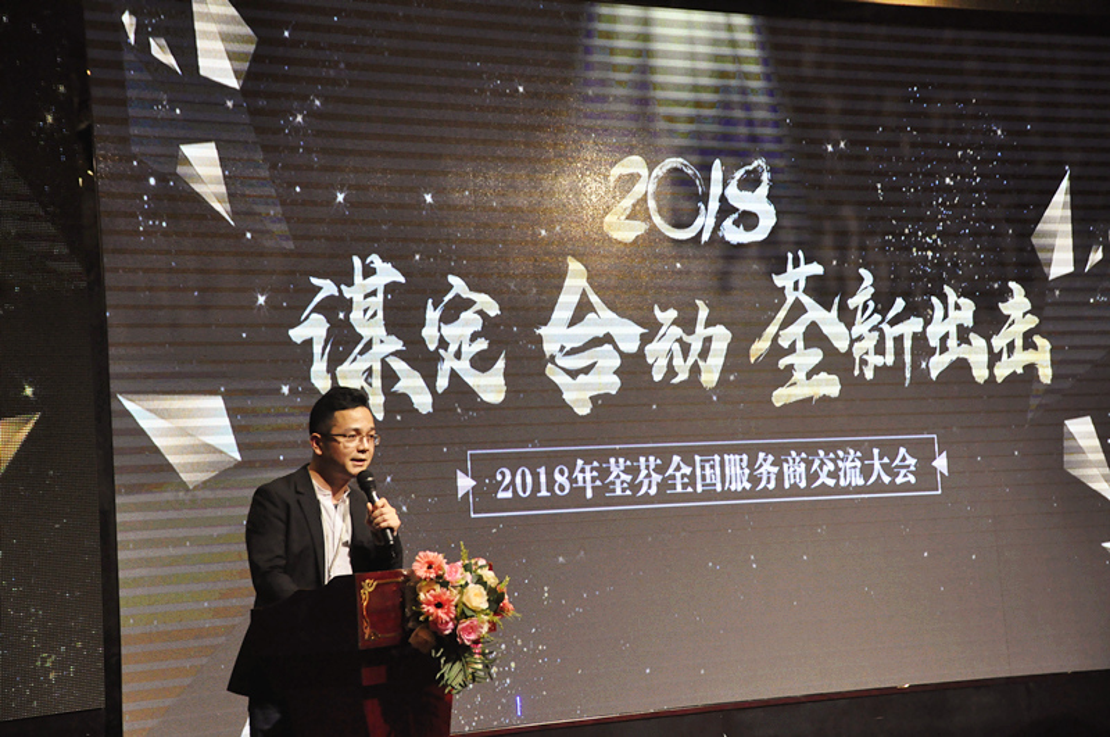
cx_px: 555
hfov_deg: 24.7
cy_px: 368
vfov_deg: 16.5
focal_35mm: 82
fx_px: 2540
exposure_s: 1/160
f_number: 7.1
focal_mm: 55
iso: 2000
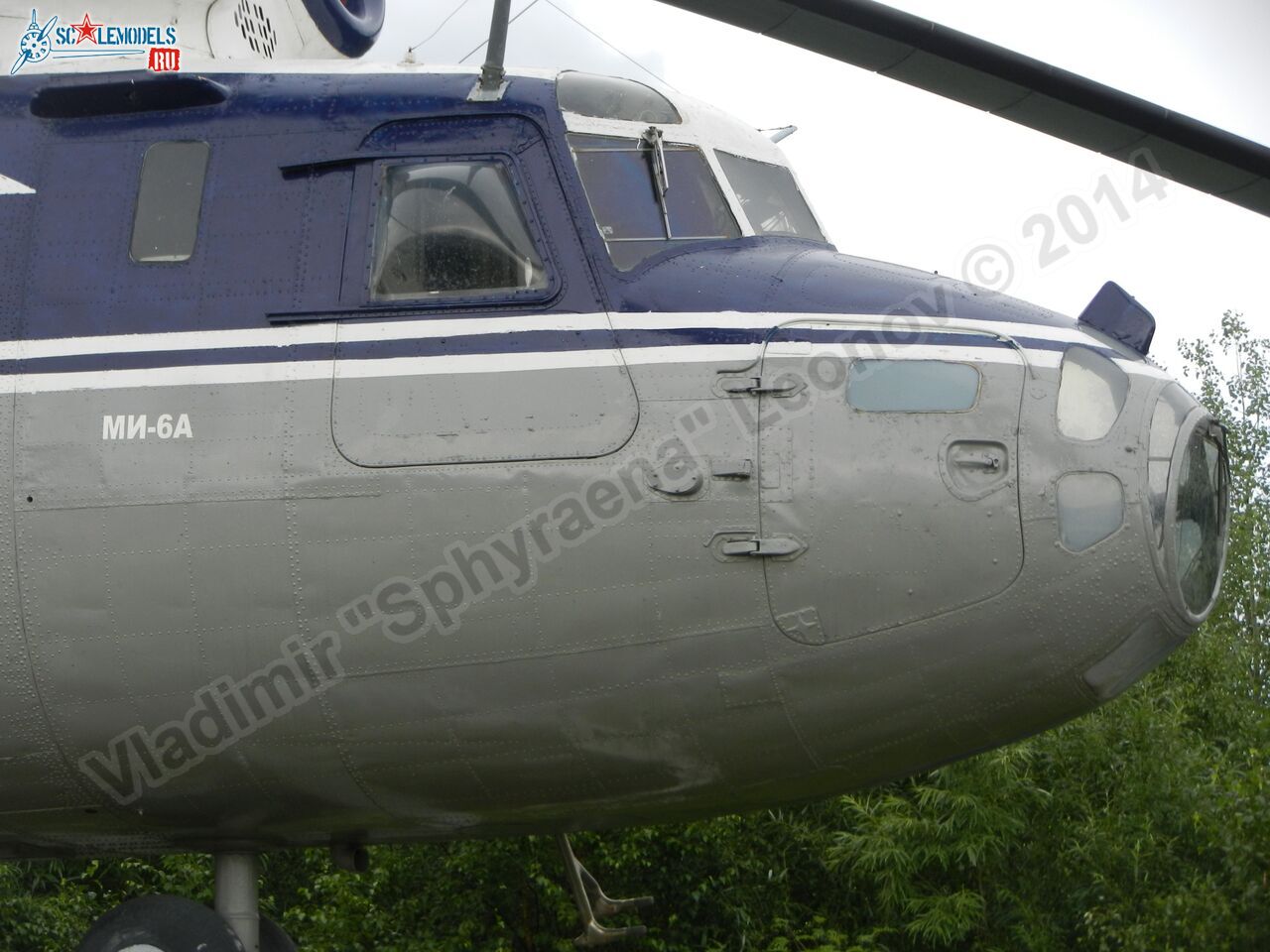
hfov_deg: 16.0
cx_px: 635
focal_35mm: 123
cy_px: 476
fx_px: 4513
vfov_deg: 12.0
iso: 160
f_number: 5.1
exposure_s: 1/320
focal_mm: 22.2
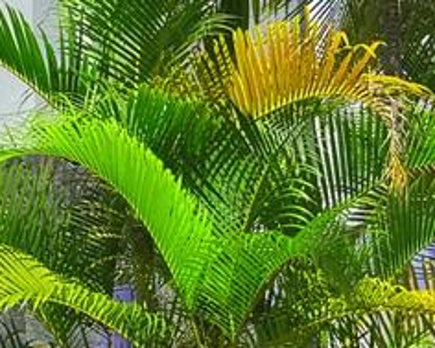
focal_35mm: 159
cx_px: -463
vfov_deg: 9.7
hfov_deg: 10.9
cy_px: 162
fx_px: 2048
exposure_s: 1/6711
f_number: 1.78
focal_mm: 6.76
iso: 80
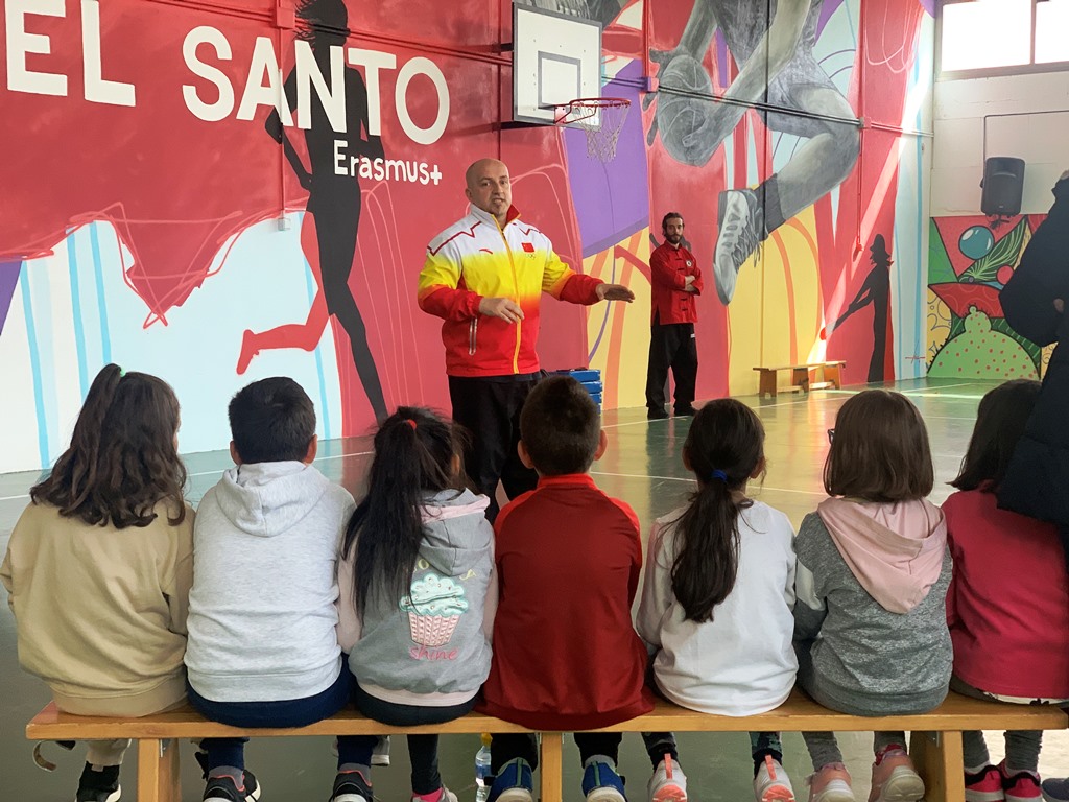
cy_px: 401
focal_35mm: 52
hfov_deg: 36.8
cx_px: 534
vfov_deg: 28.0
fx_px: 1606
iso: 125
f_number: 2.4
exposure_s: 1/108
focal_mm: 6
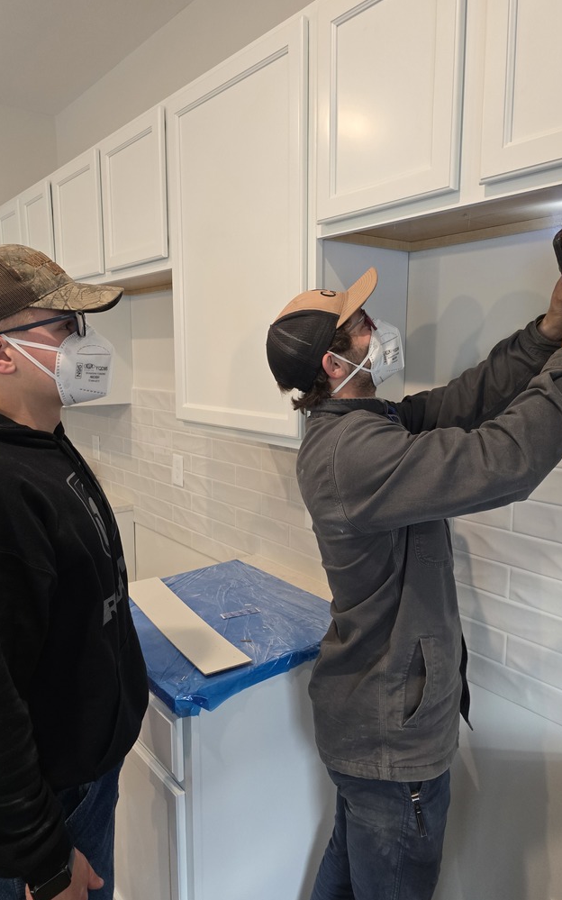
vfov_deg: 72.6
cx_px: 298
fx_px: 613
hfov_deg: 49.2
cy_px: 445
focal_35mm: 25
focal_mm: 6.3
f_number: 1.7
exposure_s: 1/120
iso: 400
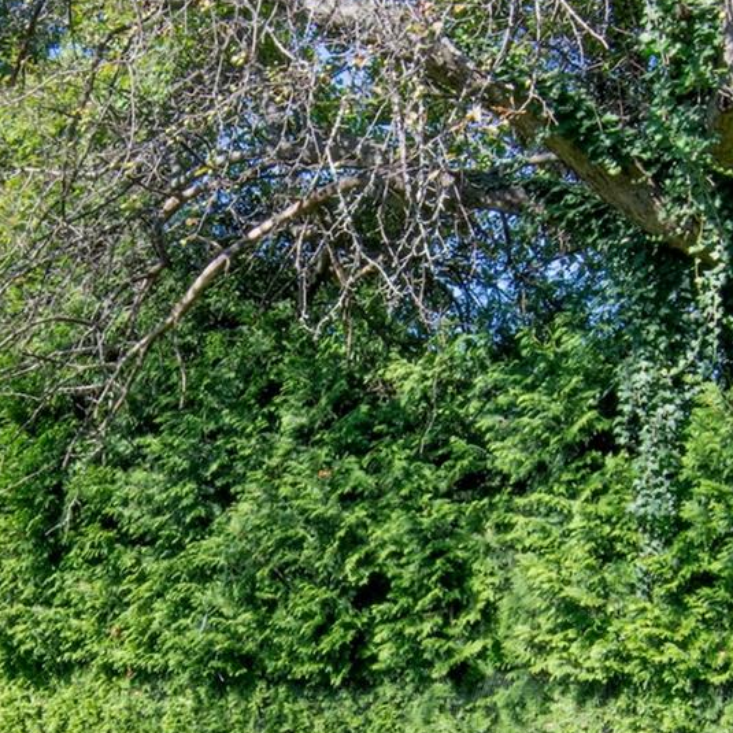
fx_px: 1285
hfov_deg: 31.5
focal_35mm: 54
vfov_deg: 31.3
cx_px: 230
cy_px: 546
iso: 640
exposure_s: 1/160
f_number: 14
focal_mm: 11
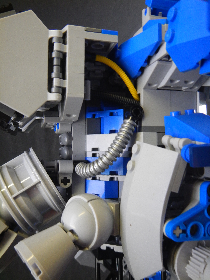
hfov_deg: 42.9
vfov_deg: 55.4
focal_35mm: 33
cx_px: 105
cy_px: 140
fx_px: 267
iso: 450
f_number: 3.9
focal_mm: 5.9
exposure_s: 1/8
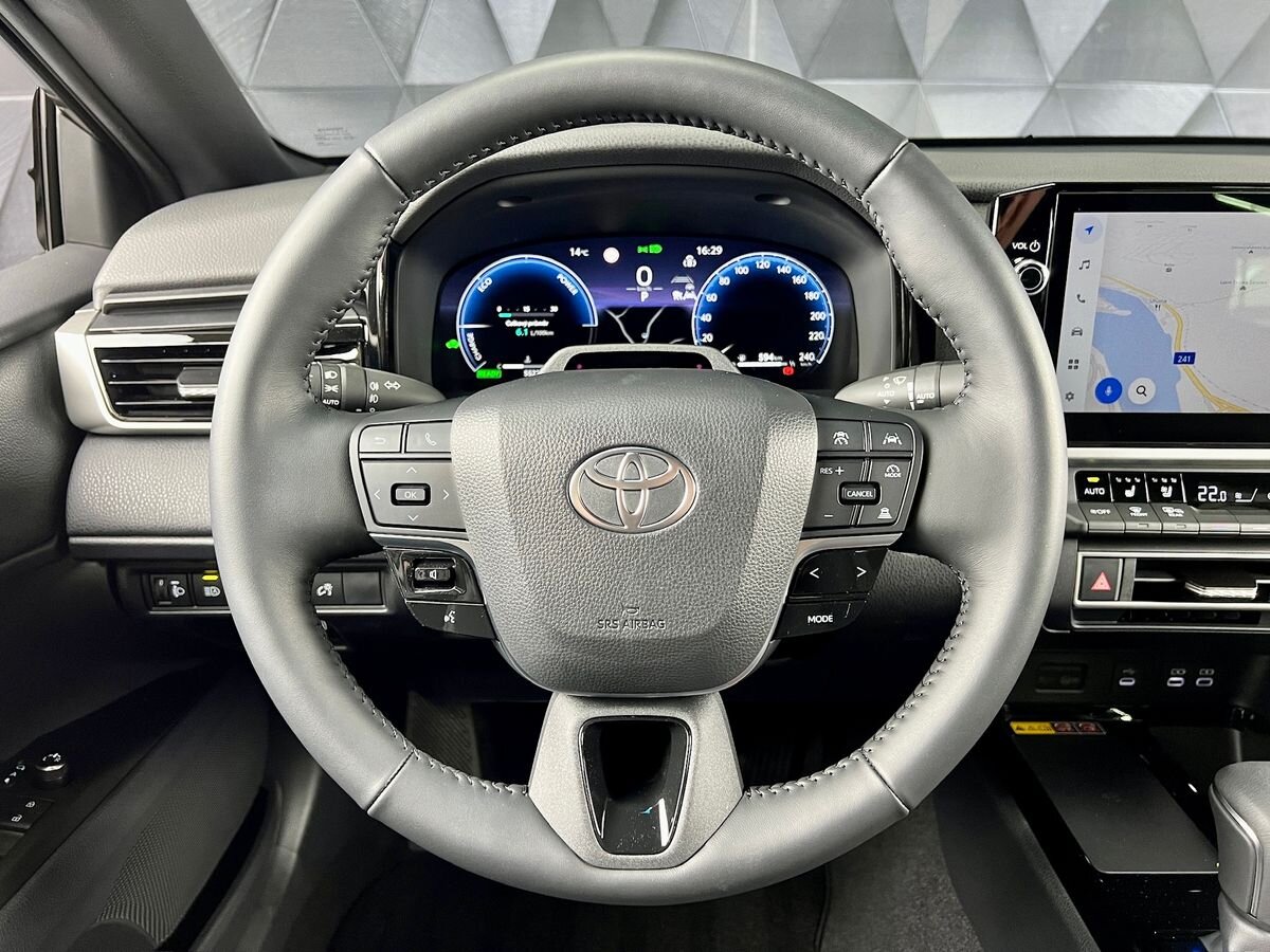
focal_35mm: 26
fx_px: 954
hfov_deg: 67.3
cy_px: 476
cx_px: 635
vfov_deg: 53.1
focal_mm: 5.7
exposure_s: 1/60
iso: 400
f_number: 1.5
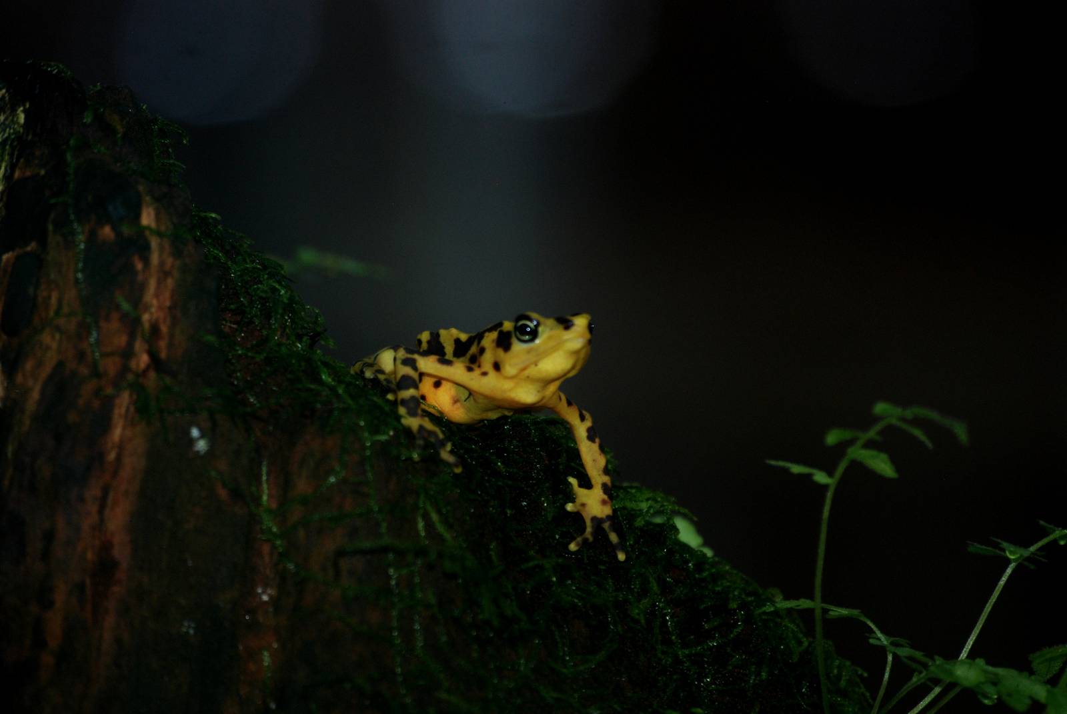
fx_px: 8680
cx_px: 534
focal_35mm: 292
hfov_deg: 7.0
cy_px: 357
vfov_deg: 4.7
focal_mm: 195
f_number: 5
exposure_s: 1/60
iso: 400
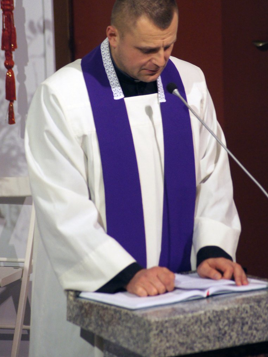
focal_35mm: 196
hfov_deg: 7.6
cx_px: 134
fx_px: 2023
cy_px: 156
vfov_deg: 10.1
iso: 1600
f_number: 4.5
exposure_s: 1/160
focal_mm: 120
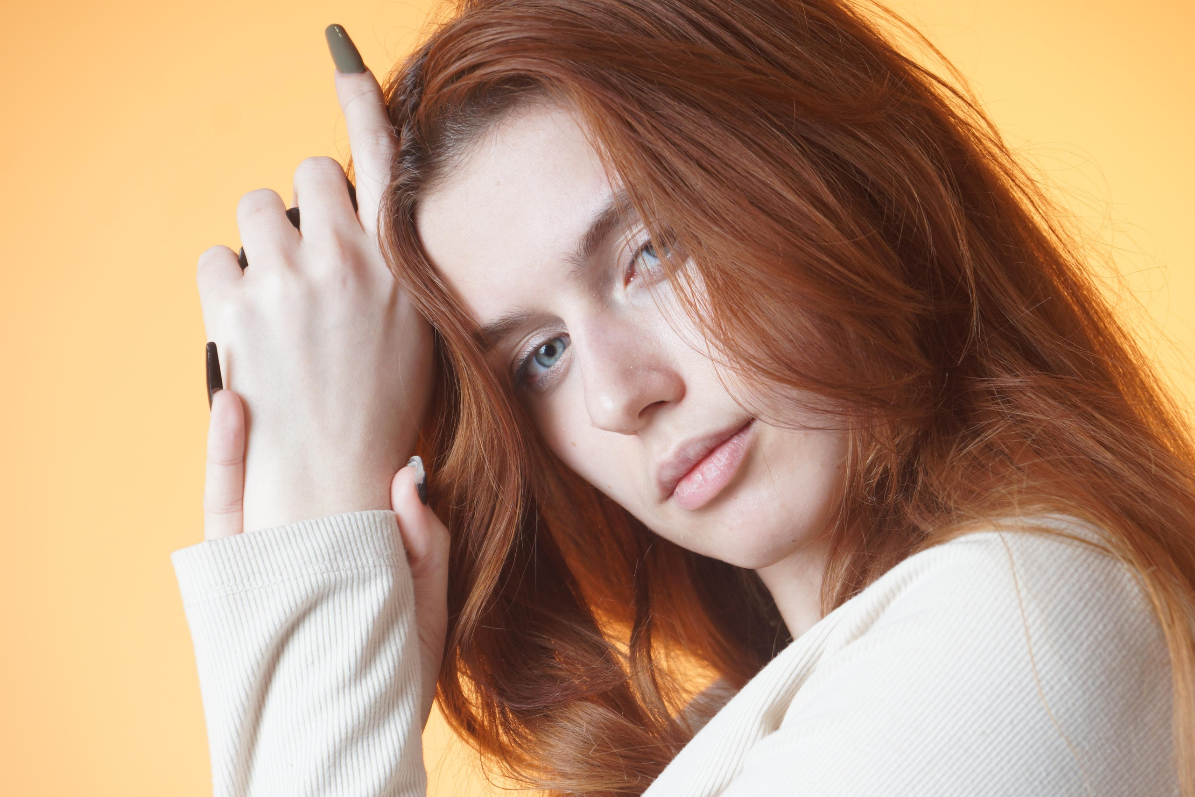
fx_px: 6722
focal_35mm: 202
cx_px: 598
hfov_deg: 10.2
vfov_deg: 6.8
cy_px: 398
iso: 200
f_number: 5.6
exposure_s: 1/160
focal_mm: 135
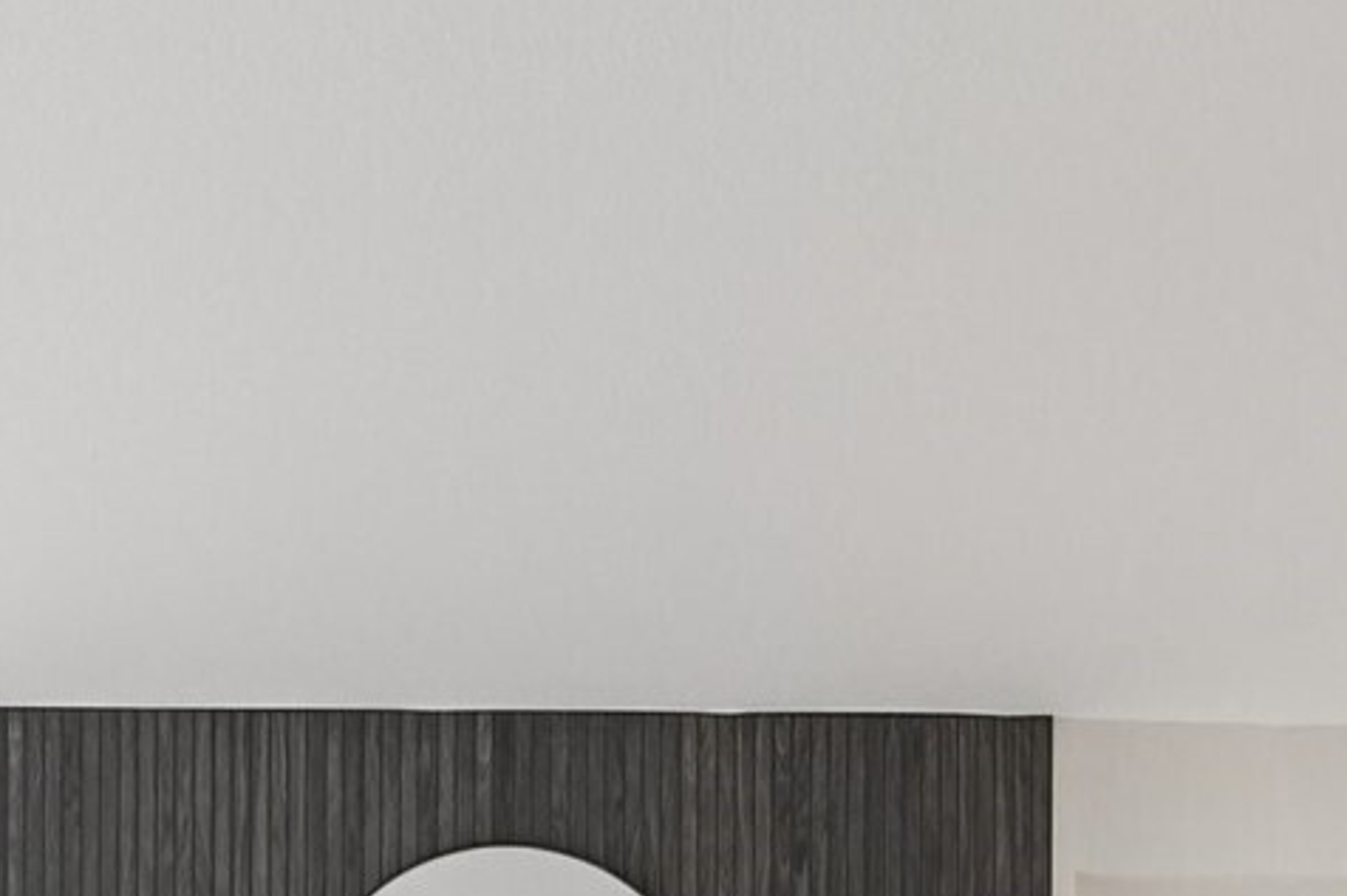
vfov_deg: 20.3
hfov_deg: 34.9
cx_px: 519
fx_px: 2132
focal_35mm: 57
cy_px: 1361
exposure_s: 1/25
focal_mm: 16
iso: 1600
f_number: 8
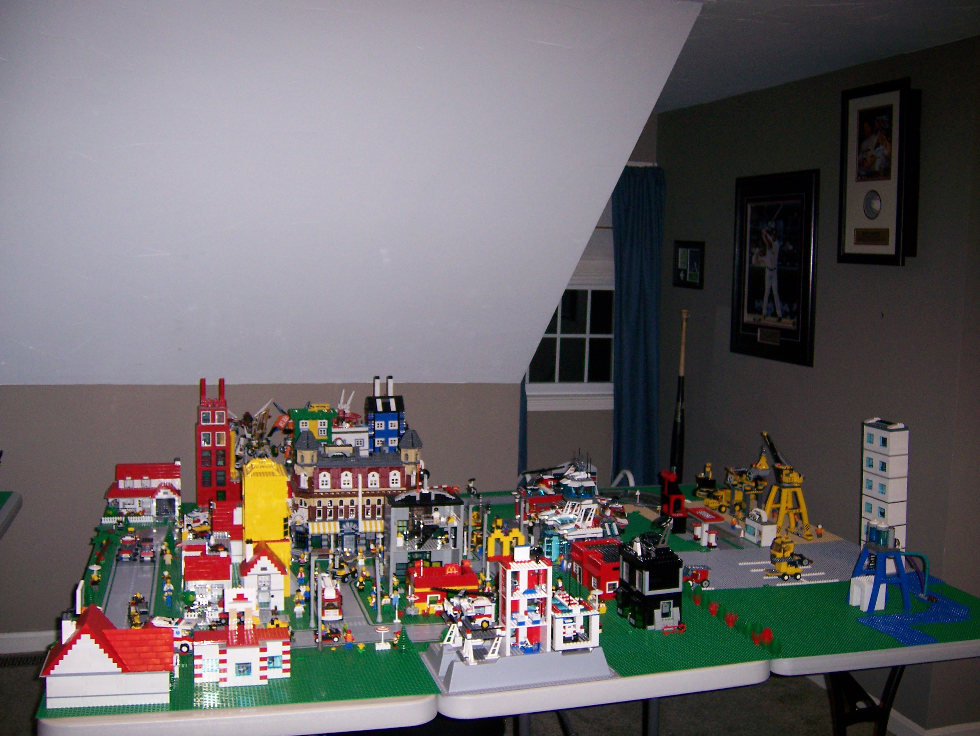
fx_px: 1020
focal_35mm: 36
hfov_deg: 51.3
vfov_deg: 39.7
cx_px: 490
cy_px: 368
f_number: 2.8
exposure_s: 1/60
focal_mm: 6
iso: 125
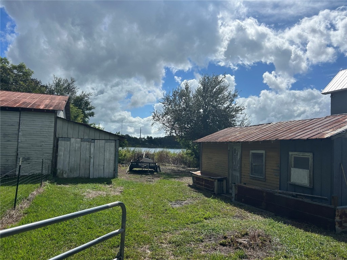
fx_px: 261
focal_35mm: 26
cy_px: 130
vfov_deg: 53.1
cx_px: 174
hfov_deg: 67.3
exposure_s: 1/8000
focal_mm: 5.7
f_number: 1.5
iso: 50
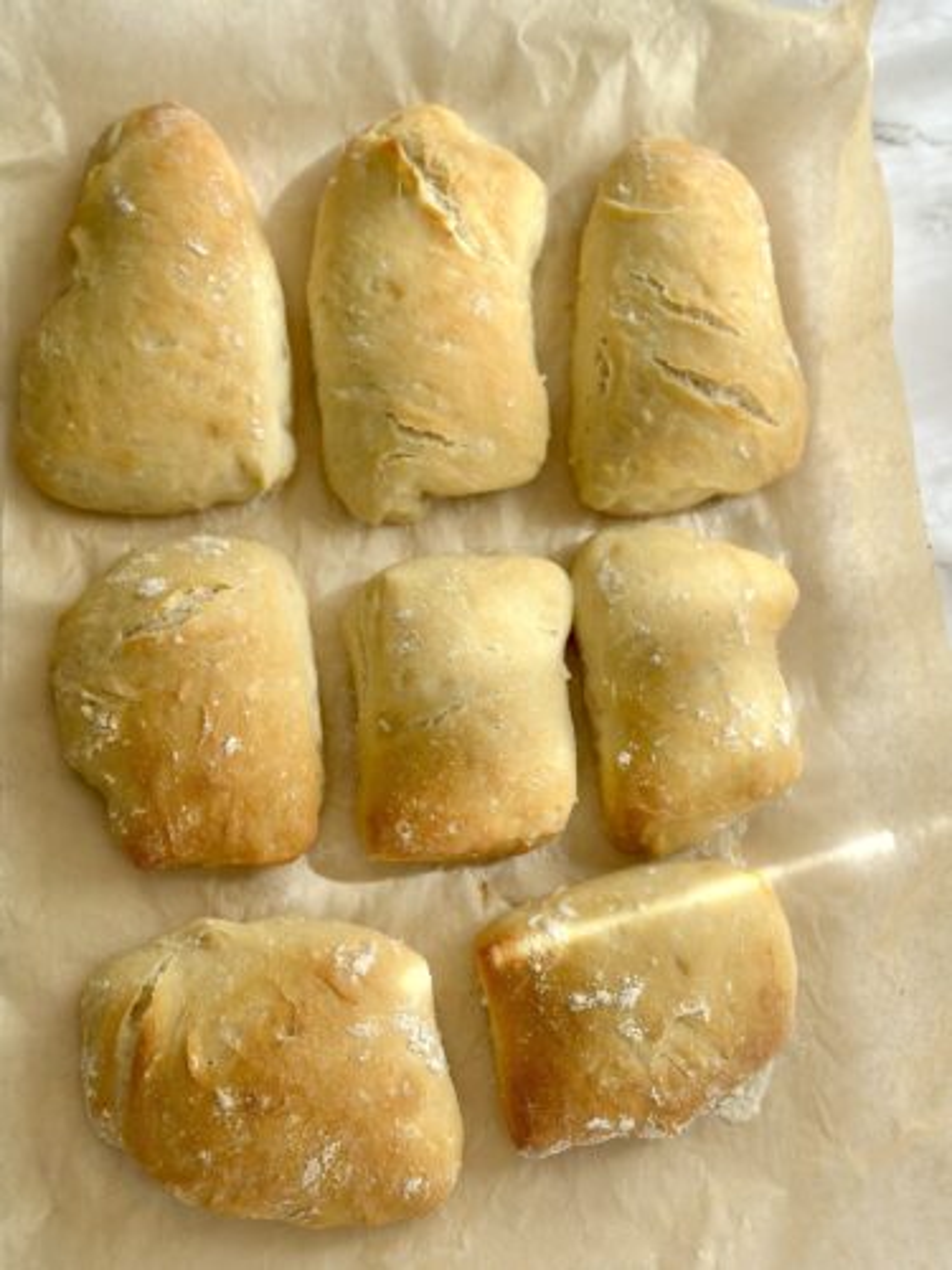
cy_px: 635
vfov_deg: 39.7
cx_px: 476
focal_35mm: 48
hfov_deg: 30.3
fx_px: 1760
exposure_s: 1/880
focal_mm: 6.86
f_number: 1.78
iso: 80
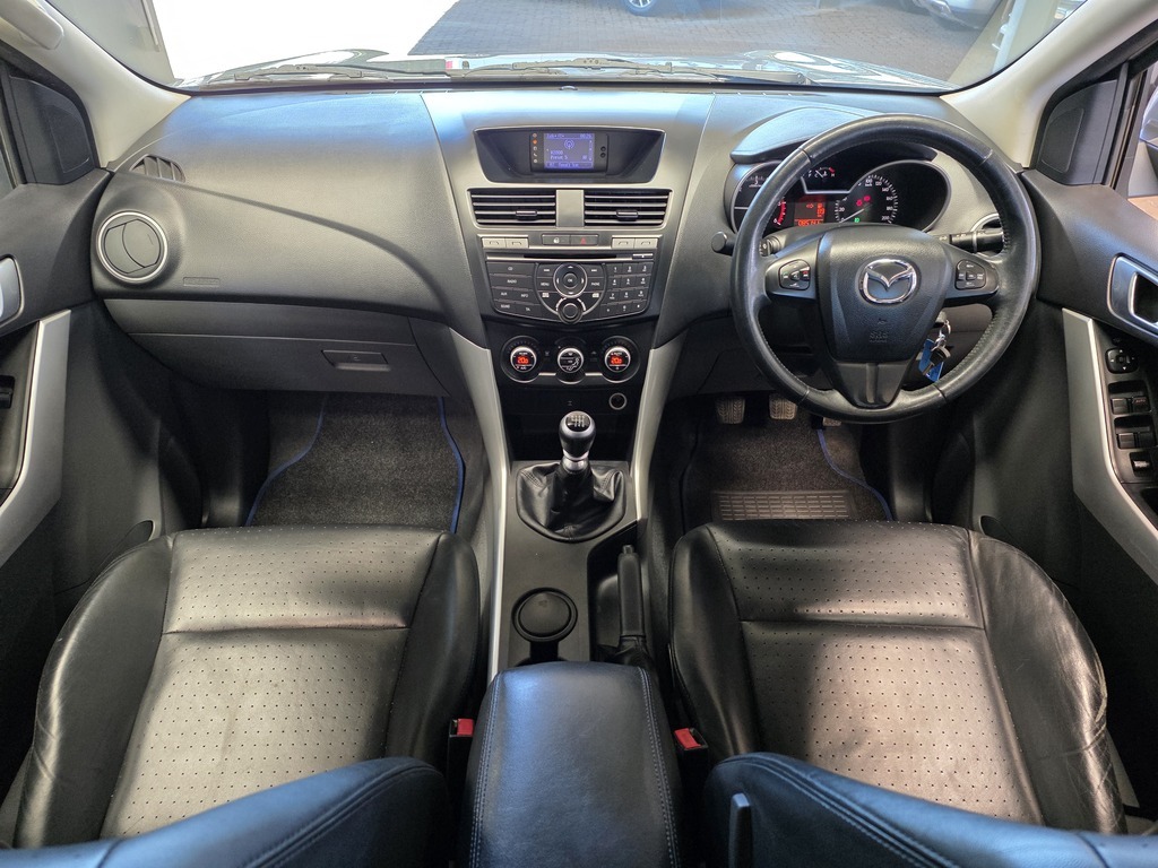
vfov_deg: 58.9
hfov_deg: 73.9
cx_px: 579
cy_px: 434
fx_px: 769
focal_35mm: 23
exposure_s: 1/100
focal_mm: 6.25
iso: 250
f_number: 1.7
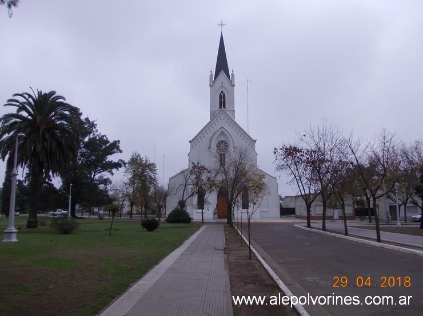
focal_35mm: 29
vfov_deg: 48.2
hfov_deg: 61.7
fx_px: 354
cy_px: 157
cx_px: 214
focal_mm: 4
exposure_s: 1/160
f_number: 5.4
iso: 80
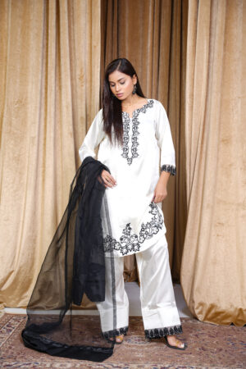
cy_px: 184
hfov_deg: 27.0
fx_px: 511
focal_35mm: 50
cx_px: 123
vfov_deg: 39.7
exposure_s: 1/125
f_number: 3.5
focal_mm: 49.9
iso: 64
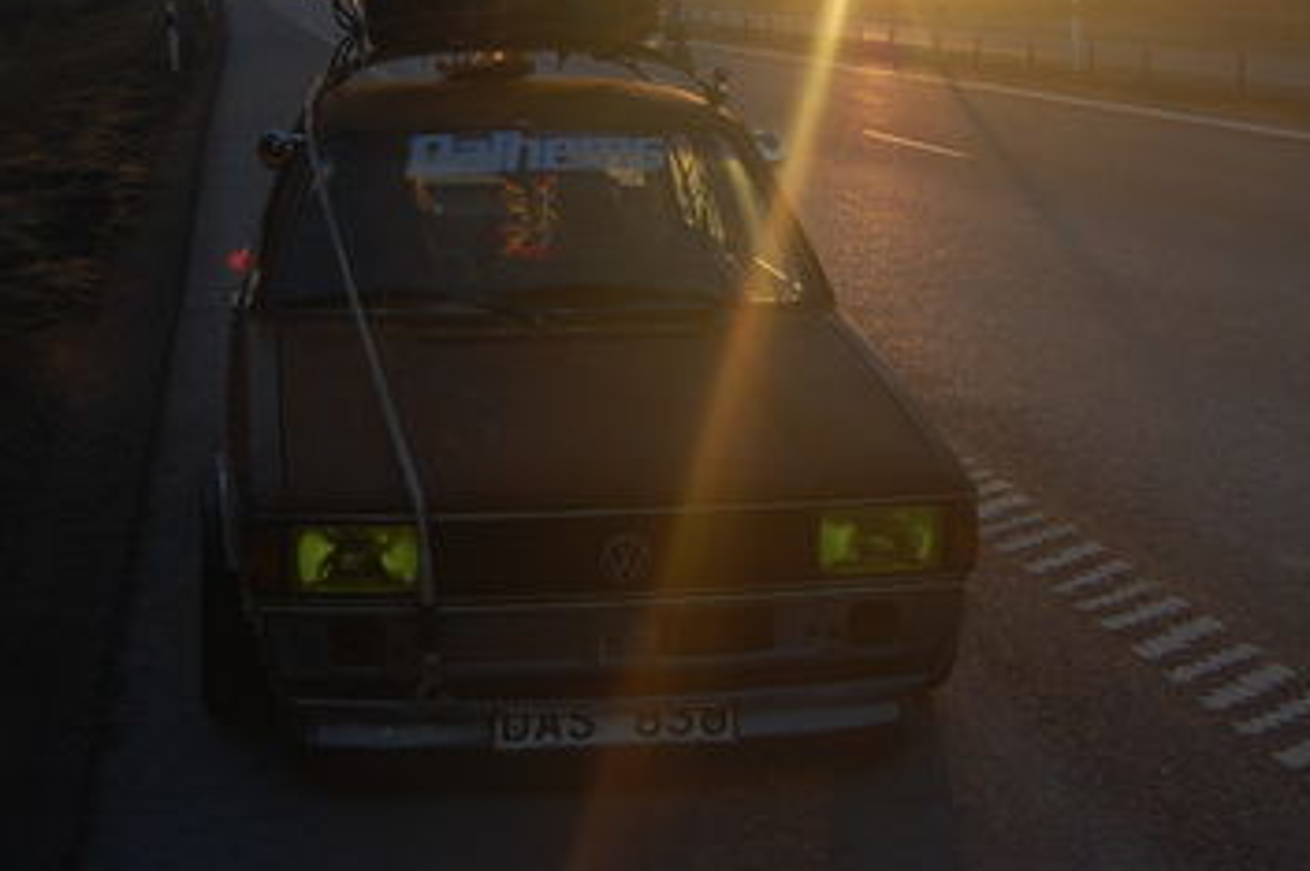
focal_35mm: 60
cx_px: 447
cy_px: 149
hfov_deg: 33.2
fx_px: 2181
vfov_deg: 22.2
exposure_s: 1/250
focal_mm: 22
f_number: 8
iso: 200
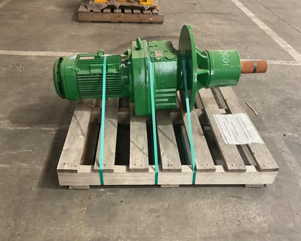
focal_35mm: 31
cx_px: 151
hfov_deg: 57.2
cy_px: 118
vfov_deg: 47.1
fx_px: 276
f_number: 1.8
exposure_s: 1/50
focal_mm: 3
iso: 160
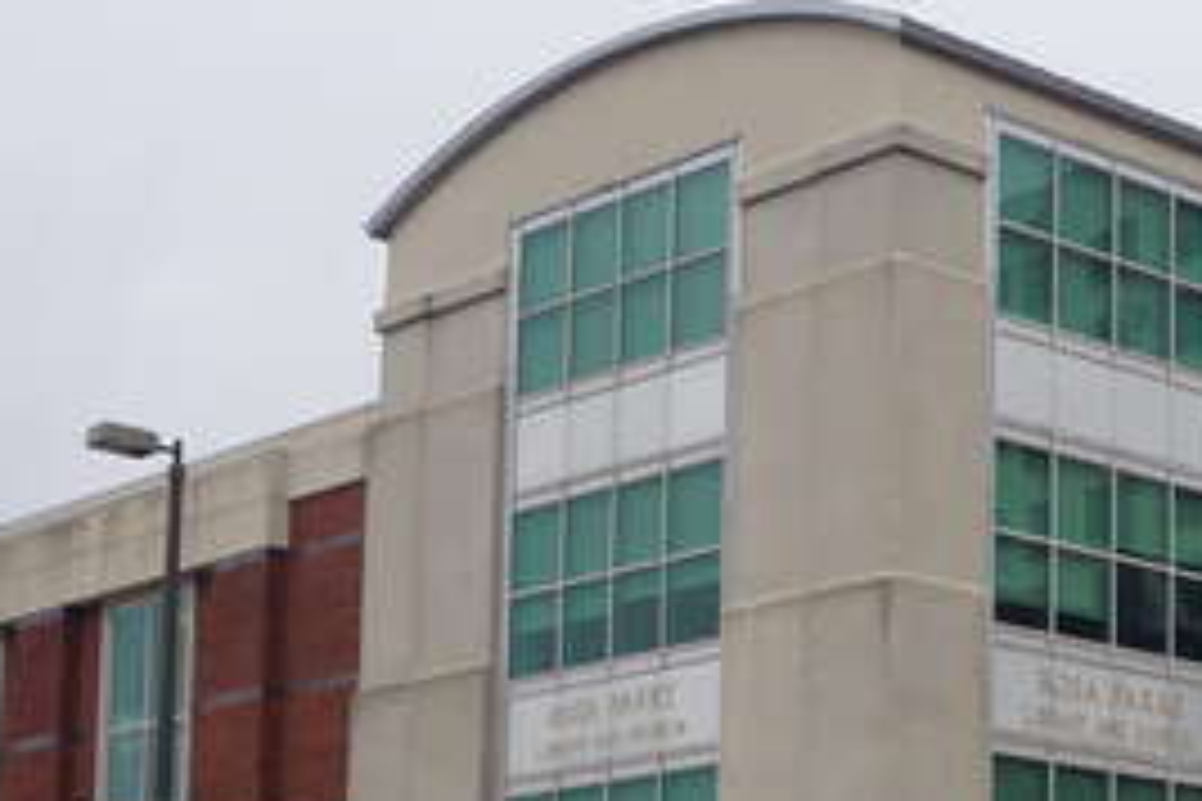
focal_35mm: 94
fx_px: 3155
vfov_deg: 14.2
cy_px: 835
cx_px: 1152
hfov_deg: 21.0
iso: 100
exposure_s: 1/80
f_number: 8
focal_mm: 21
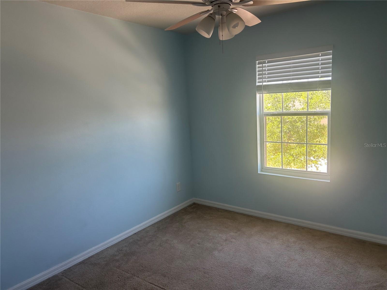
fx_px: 291
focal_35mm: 26
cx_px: 194
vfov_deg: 53.1
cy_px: 145
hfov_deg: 67.3
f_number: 1.5
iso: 64
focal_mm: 5.7
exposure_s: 1/120
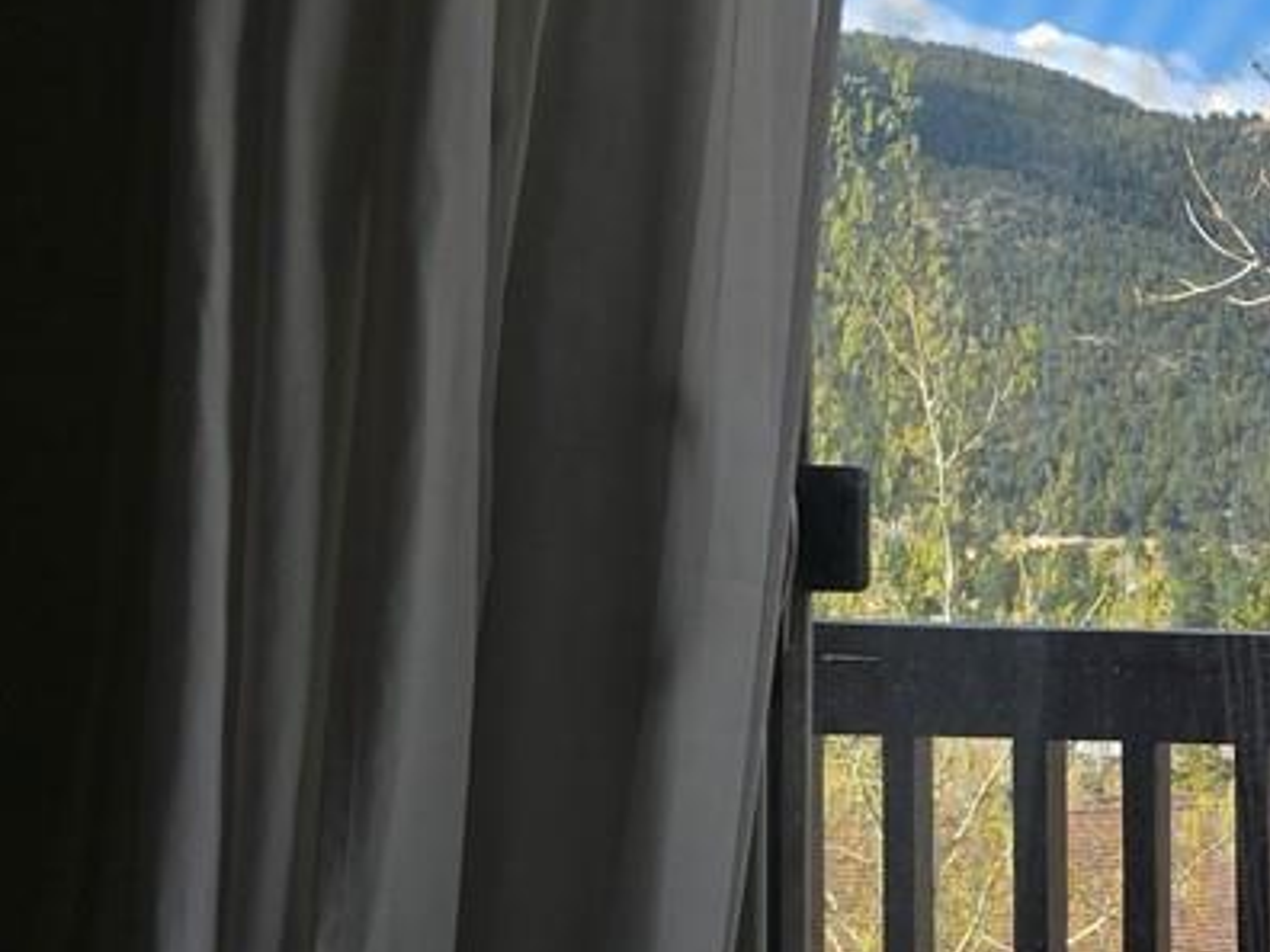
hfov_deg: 16.6
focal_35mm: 93
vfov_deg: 15.7
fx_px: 3412
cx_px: 2453
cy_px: 811
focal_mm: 6.3
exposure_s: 1/256
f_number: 1.7
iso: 12
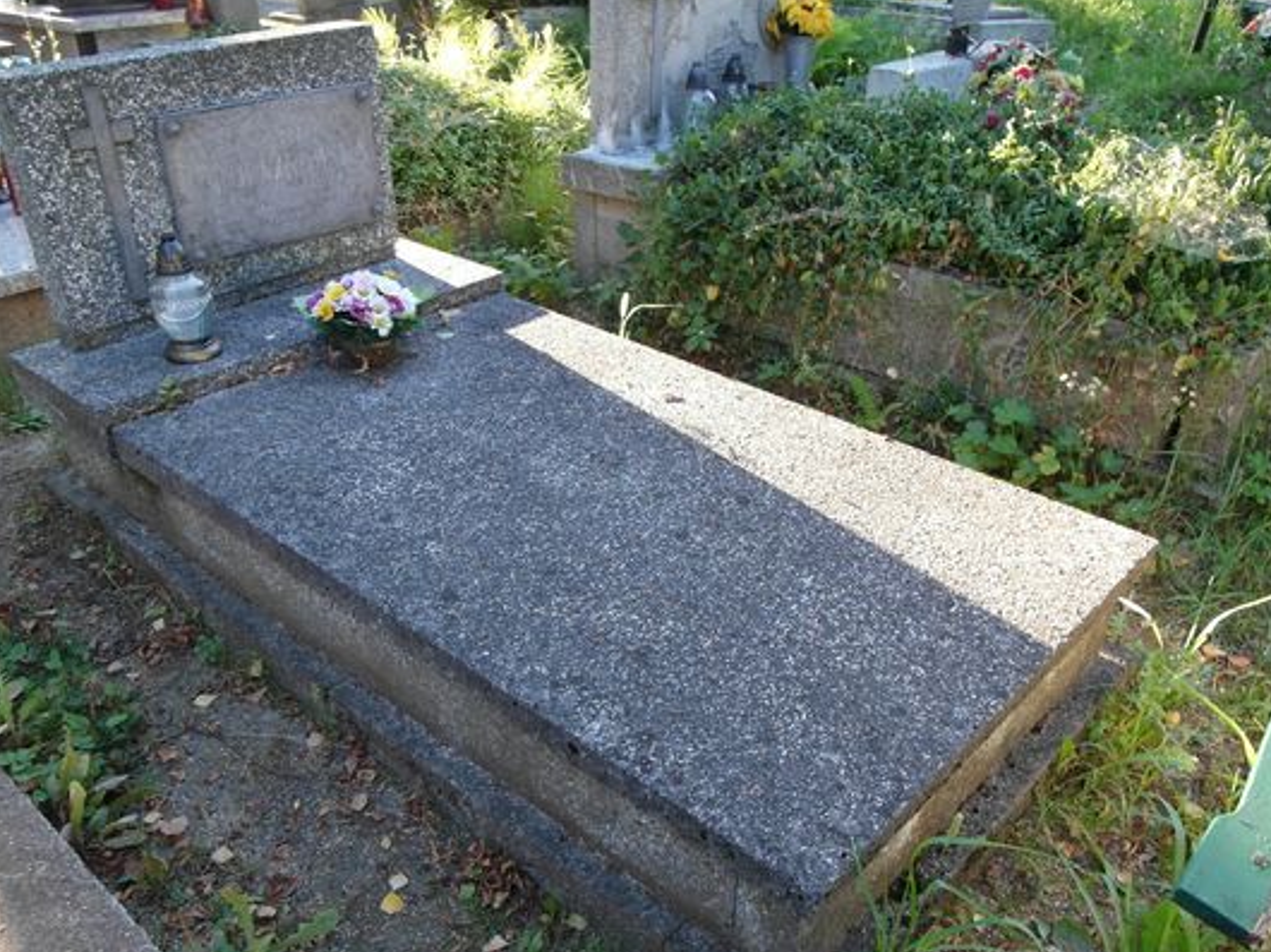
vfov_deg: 47.9
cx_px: 643
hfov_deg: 61.7
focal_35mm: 29
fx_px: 1064
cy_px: 568
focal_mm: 5.2
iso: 100
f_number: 2.8
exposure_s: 1/60
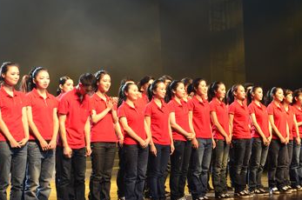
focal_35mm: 83
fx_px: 695
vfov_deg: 16.4
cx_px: 178
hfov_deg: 24.5
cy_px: 86
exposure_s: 1/25
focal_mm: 32
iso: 160
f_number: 5
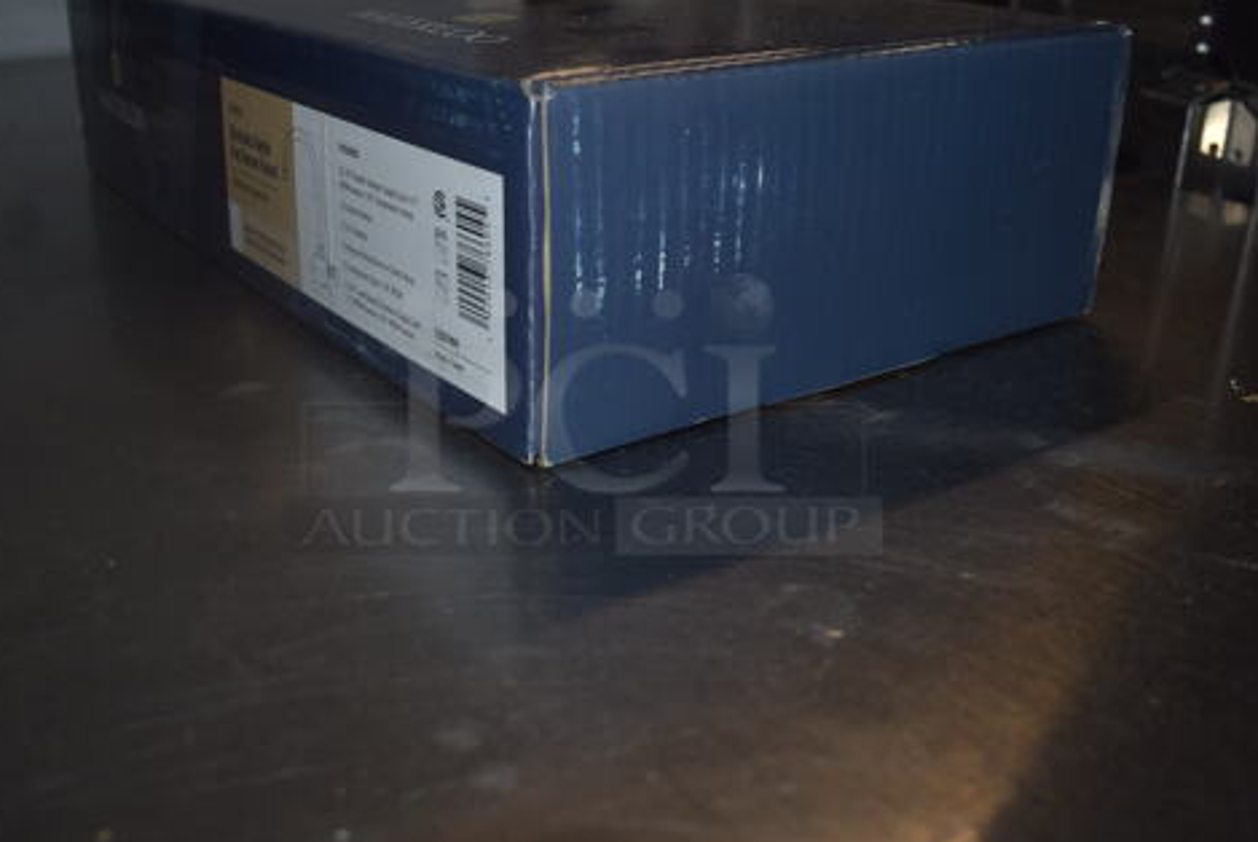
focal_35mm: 39
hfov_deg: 49.5
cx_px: 585
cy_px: 413
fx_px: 1365
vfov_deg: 34.3
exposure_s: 1/200
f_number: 4
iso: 220
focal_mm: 20
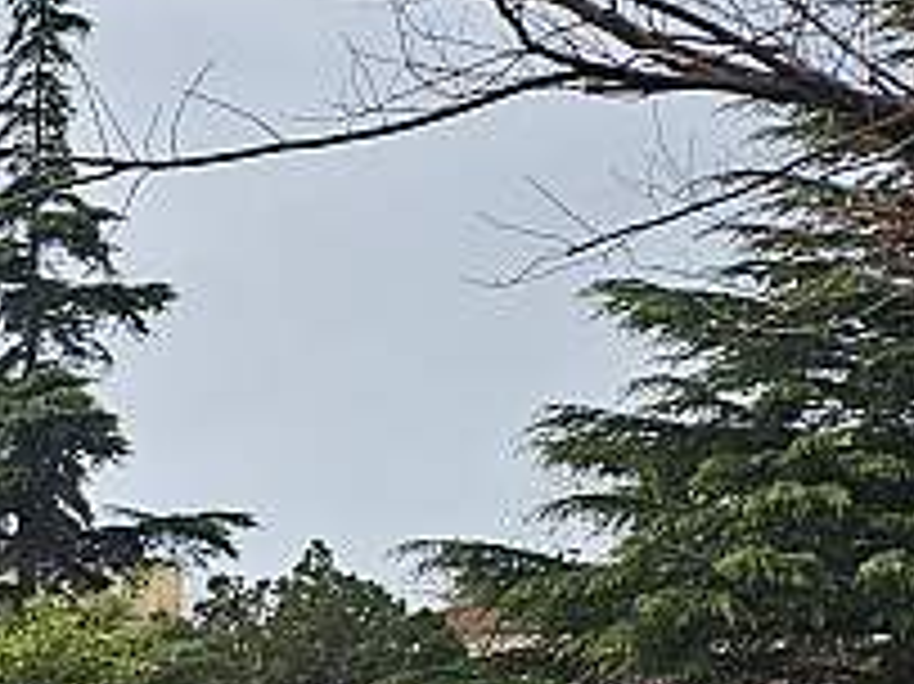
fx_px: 3061
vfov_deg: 12.3
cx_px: -1378
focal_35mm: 116
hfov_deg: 12.6
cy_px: 968
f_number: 1.8
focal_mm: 5.4
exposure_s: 1/203
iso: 25
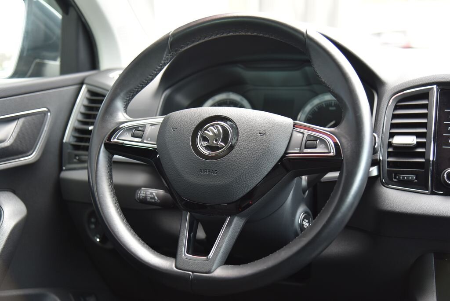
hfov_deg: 41.1
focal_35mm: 48
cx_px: 225
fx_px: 600
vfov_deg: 28.1
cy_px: 150
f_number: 4
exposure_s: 1/30
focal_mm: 48
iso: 500
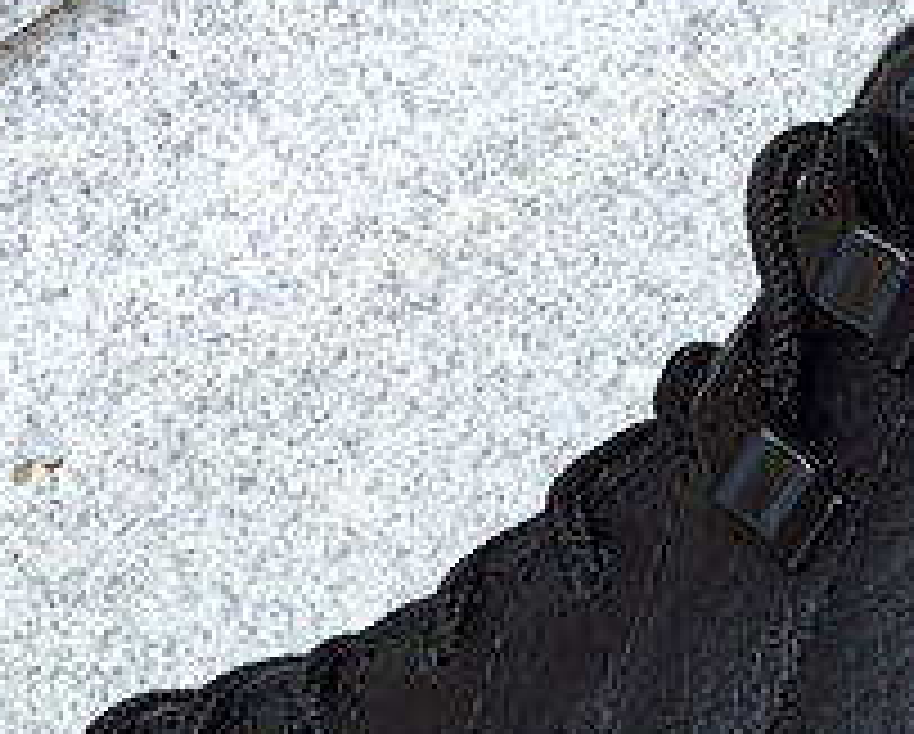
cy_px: 995
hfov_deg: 16.1
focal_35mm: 119
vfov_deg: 12.5
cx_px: 657
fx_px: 3224
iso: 25
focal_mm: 3.3
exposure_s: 1/214
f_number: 2.4
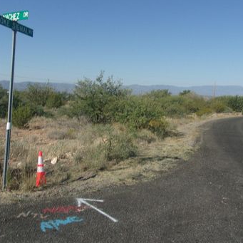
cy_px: 120
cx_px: 122
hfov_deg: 47.2
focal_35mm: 35
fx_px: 278
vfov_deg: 47.2
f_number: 10.4
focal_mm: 4.9
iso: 80
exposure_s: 1/125
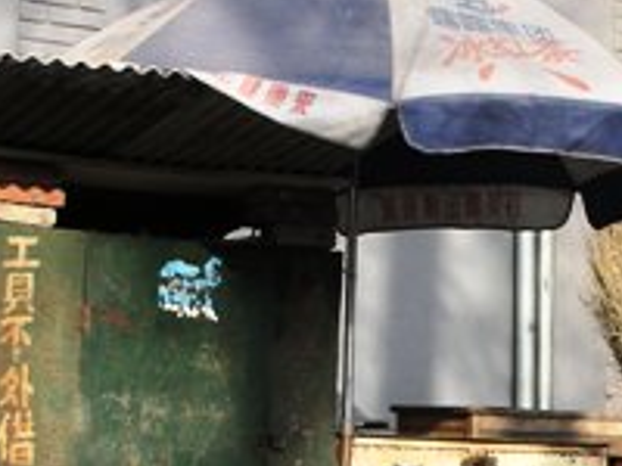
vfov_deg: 10.0
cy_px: 423
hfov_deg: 13.3
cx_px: 529
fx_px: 2641
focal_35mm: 147
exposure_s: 1/160
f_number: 3.2
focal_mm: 7.7
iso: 50
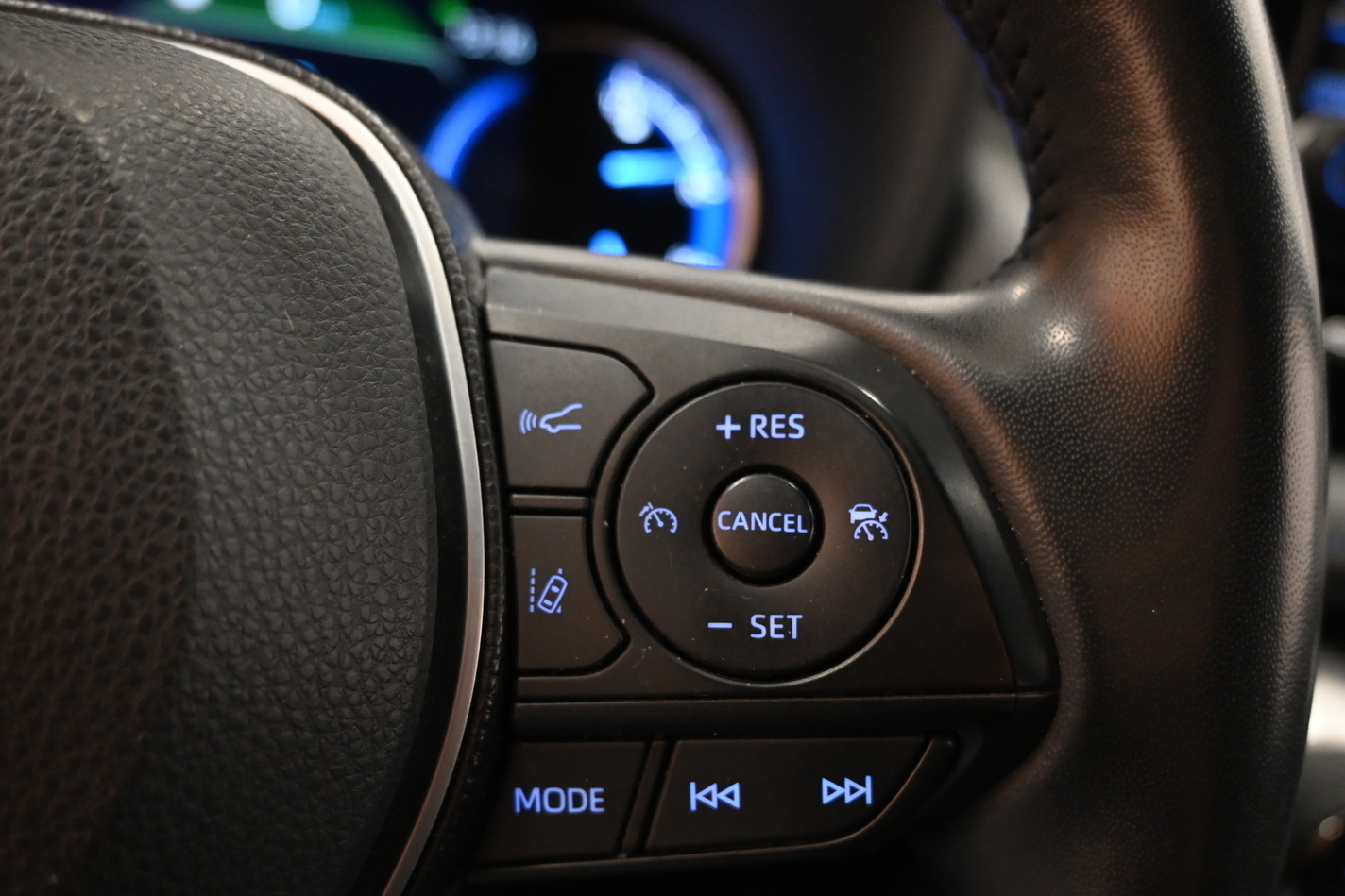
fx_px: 1243
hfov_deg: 56.7
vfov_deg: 39.6
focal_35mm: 33
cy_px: 499
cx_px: 747
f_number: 3.8
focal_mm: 19.5
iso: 3200
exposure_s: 1/80
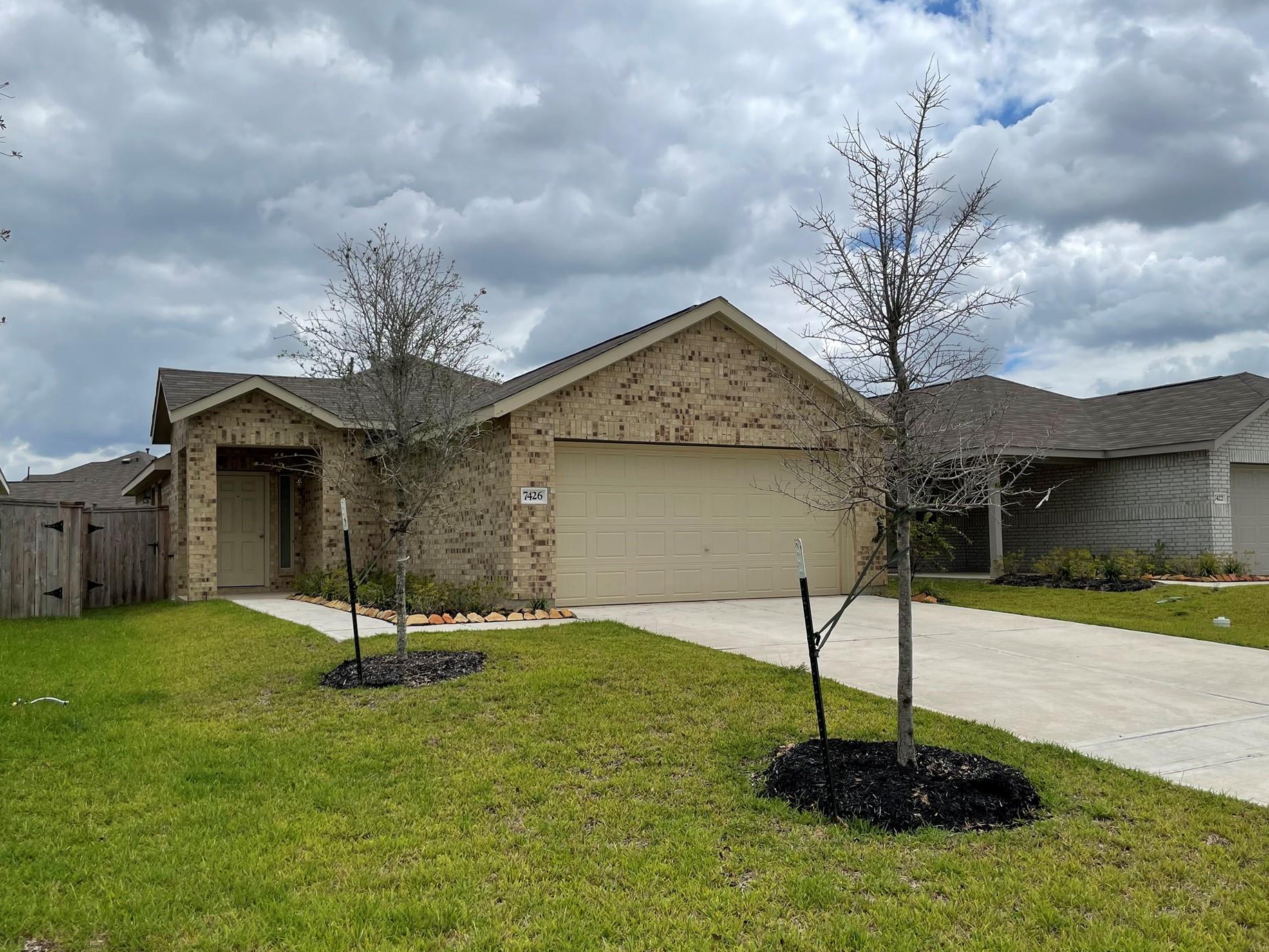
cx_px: 650
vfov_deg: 48.2
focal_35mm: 29
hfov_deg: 61.7
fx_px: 1063
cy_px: 505
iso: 32
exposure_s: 1/6135
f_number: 1.6
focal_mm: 4.2
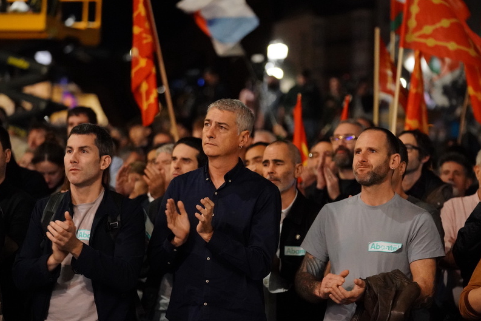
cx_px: 247
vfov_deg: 11.6
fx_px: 1577
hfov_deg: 17.3
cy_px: 144
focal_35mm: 118
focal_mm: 100
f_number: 2.8
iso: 10000
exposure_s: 1/400
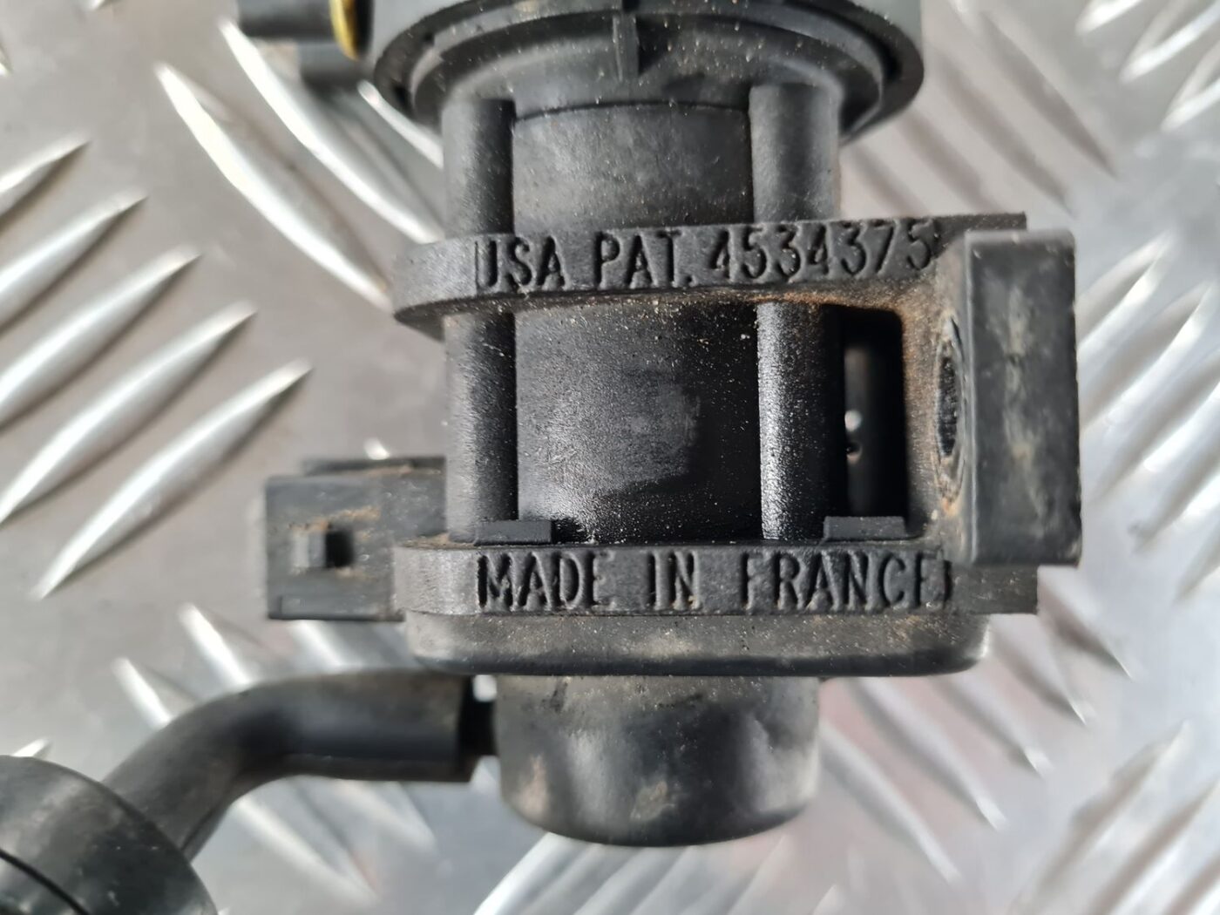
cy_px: 458
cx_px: 610
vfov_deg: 53.1
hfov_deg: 67.3
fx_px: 916
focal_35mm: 26
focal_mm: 5.4
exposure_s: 1/50
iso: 320
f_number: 1.8
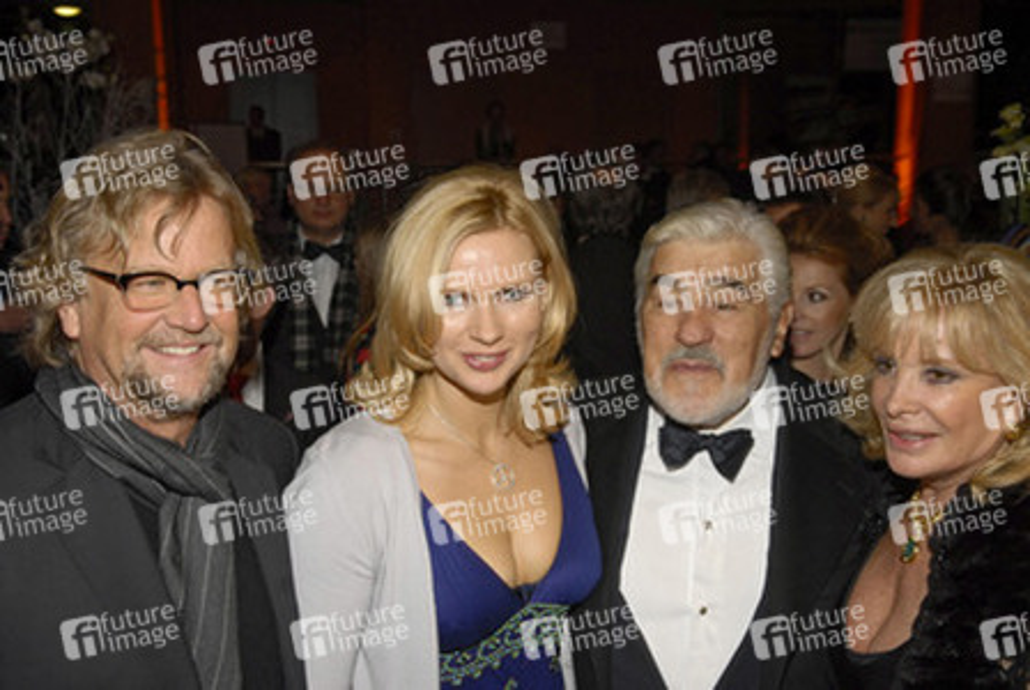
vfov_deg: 32.0
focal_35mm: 42
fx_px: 1203
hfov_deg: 46.3
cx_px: 515
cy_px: 345
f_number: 6.3
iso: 400
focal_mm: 28
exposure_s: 1/60
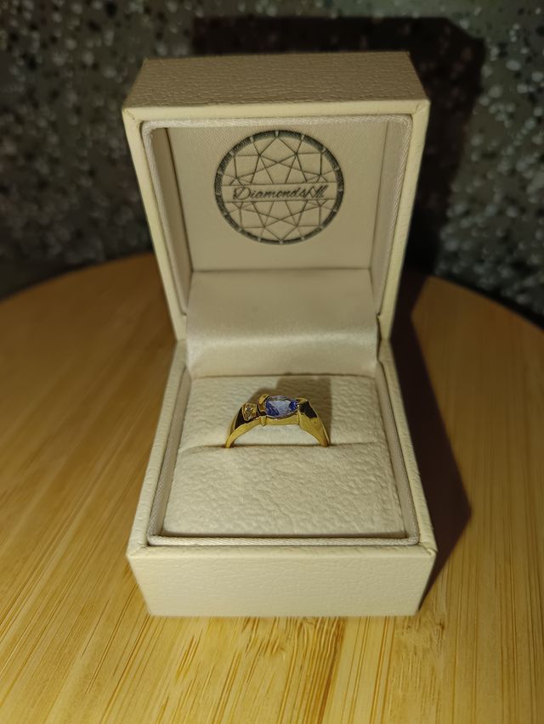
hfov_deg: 56.8
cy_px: 362
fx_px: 503
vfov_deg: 71.6
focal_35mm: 24
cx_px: 272
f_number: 1.7
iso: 206
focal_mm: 5.31
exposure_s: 1/33.3
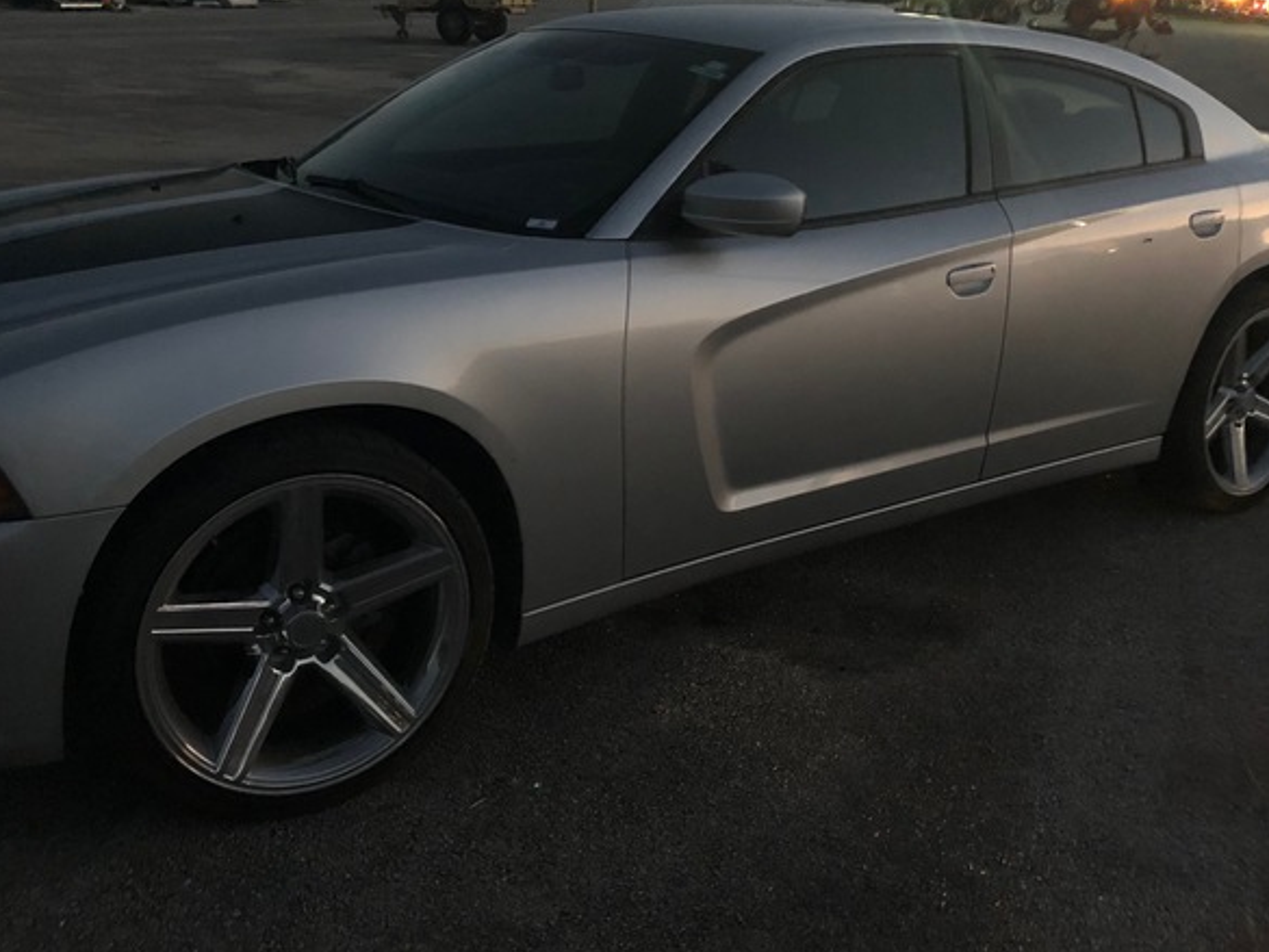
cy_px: 373
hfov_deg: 50.0
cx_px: 708
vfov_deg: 38.5
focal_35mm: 37
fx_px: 1357
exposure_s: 1/4
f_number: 1.8
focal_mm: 4
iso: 250
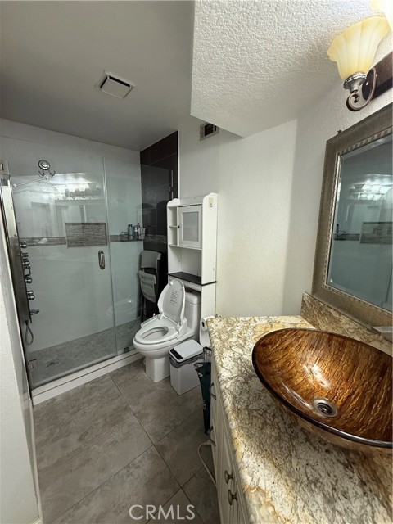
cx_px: 196
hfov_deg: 85.7
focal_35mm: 14
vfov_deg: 102.1
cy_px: 262
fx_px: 212
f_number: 2.2
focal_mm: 2.22
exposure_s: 1/60
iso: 250
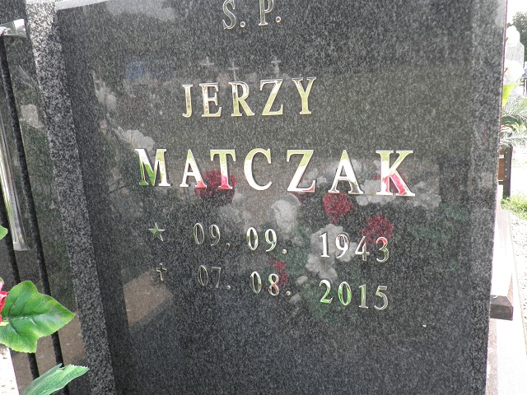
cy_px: 198
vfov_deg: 44.2
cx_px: 264
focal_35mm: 32
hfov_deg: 56.8
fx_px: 487
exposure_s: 1/80
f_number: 3.7
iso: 64
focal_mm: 5.9
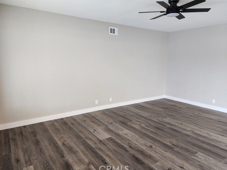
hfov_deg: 71.6
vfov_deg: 56.8
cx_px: 109
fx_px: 157
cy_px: 86
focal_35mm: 24
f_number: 1.8
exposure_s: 1/120
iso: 400
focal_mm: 6.4
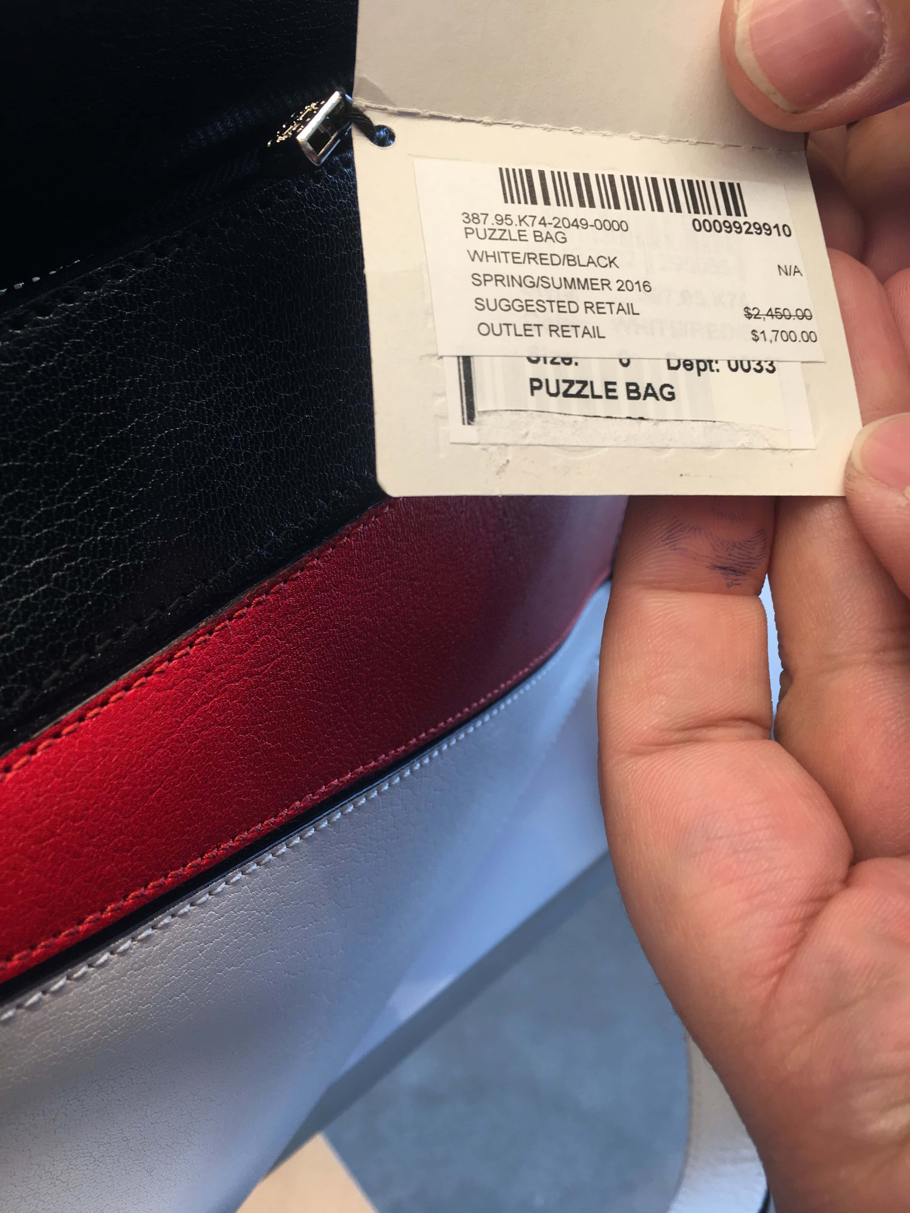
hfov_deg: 48.2
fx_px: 1016
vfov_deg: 61.7
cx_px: 455
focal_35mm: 29
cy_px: 606
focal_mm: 4.2
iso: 32
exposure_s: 1/60
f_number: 2.2
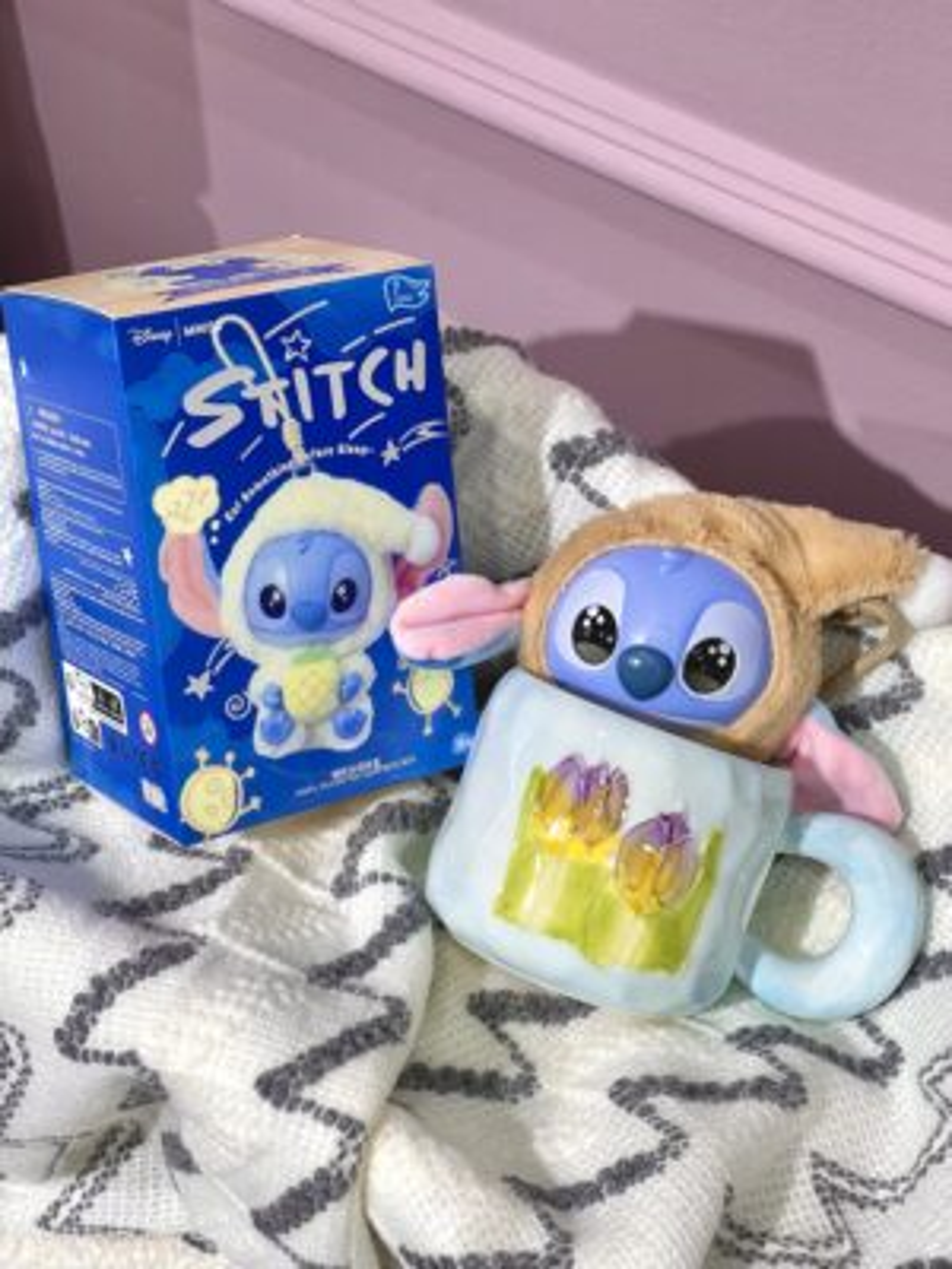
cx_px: 476
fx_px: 2347
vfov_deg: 30.3
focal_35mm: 64
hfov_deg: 22.9
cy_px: 634
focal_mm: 7.5
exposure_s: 1/100
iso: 40
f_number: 2.2
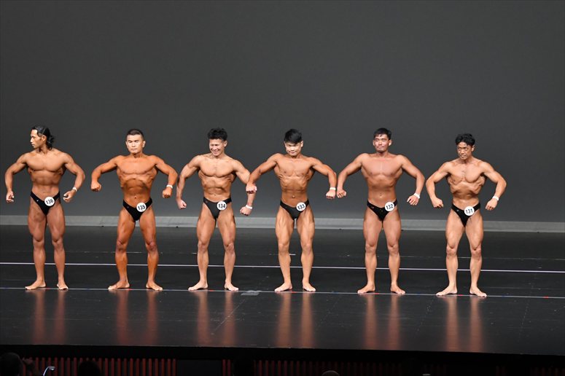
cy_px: 188
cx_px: 282
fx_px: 2635
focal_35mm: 168
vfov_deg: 8.2
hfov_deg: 12.2
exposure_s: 1/400
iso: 4000
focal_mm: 112
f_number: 5.6
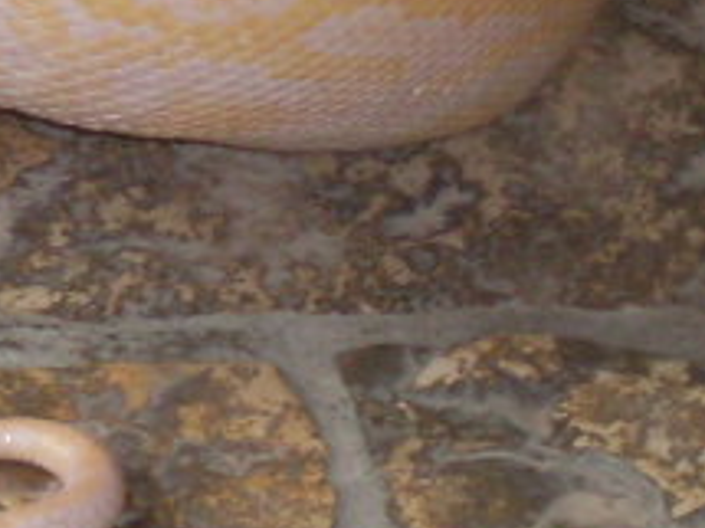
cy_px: 157
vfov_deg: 3.0
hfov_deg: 4.0
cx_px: -508
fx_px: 9974
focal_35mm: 490
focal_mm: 17.1
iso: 160
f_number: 4.8
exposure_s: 1/60
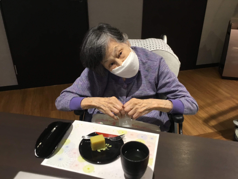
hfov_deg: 58.4
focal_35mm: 31
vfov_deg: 45.4
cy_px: 90
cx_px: 119
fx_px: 213
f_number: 2.4
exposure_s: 1/30
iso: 64
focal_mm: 3.3
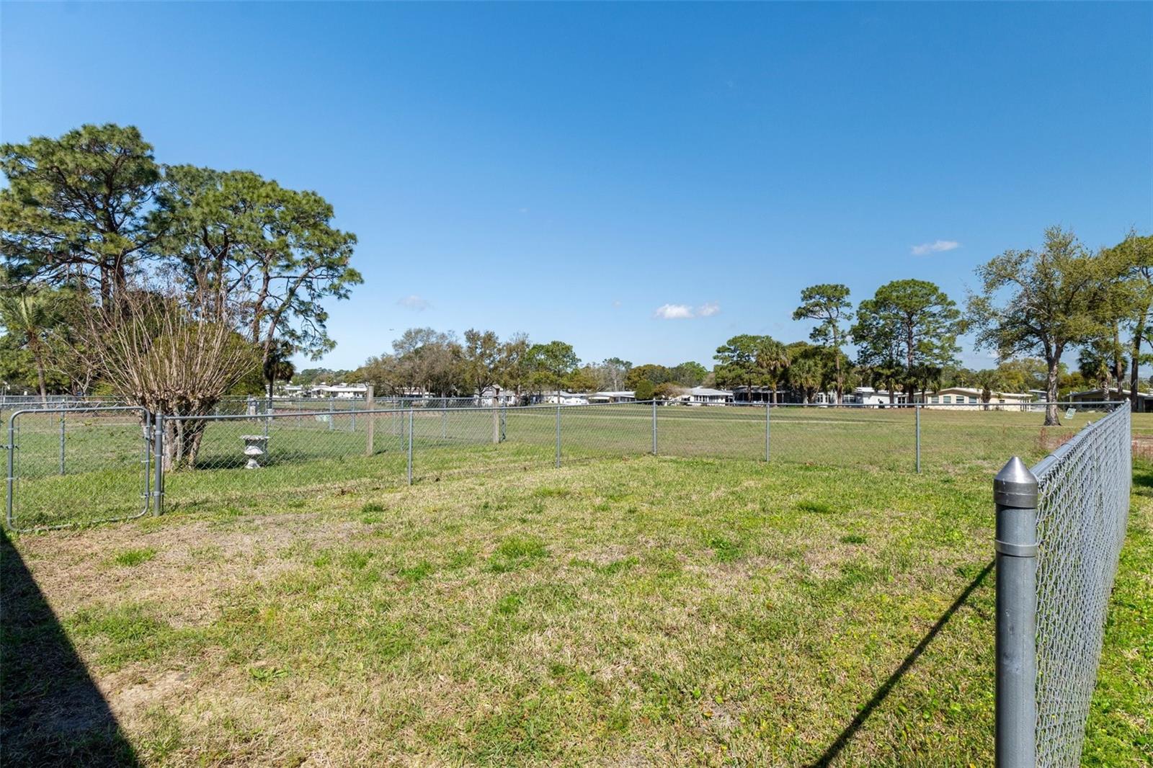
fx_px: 624
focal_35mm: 20
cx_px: 576
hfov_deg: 85.4
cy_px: 384
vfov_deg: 63.2
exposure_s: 1/350
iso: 320
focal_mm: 13
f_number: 8
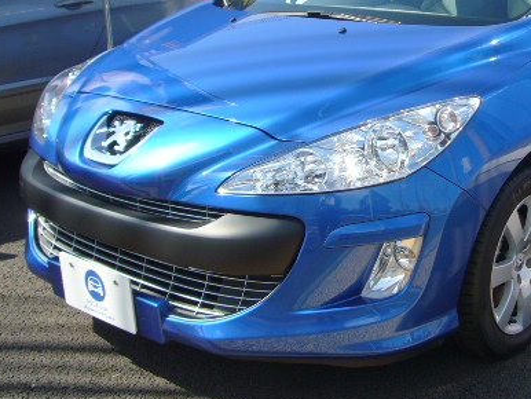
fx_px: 814
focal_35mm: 53
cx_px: 402
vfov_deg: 27.4
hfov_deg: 35.3
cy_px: 143
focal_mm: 4.6
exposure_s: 1/640
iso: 80
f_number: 2.8
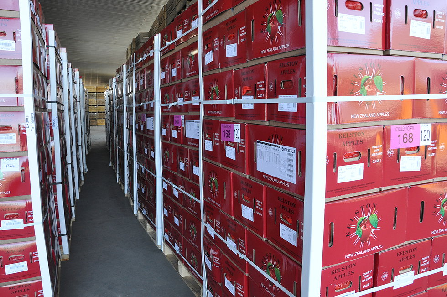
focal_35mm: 27
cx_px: 224
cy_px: 148
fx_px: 335
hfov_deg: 67.4
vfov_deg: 47.8
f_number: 8
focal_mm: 18
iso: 800
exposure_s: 1/60
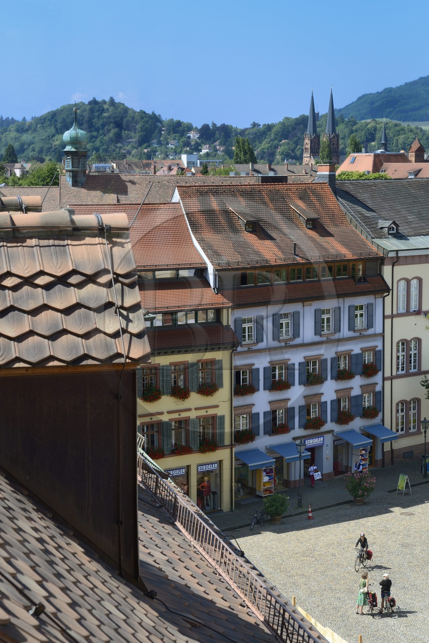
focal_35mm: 70
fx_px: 1252
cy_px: 322
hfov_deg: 19.4
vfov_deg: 28.8
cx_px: 214
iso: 200
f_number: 11
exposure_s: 1/125
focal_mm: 70
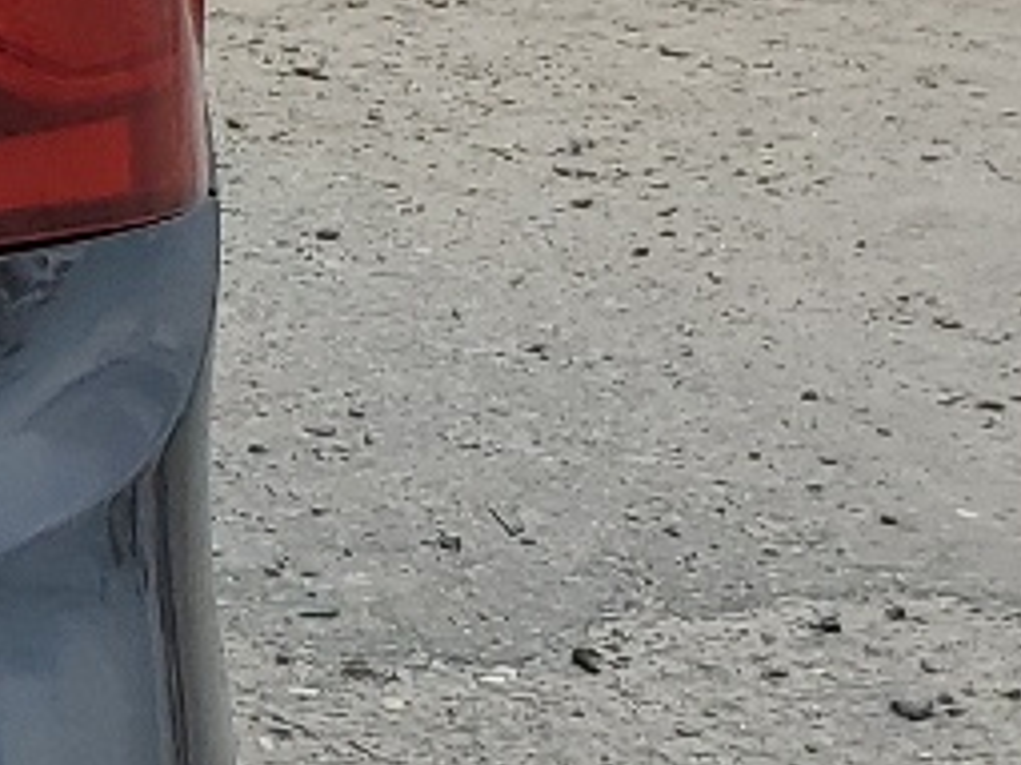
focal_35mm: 163
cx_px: -1762
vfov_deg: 9.1
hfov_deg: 9.9
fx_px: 4805
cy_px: 192
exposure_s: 1/833
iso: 50
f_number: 1.5
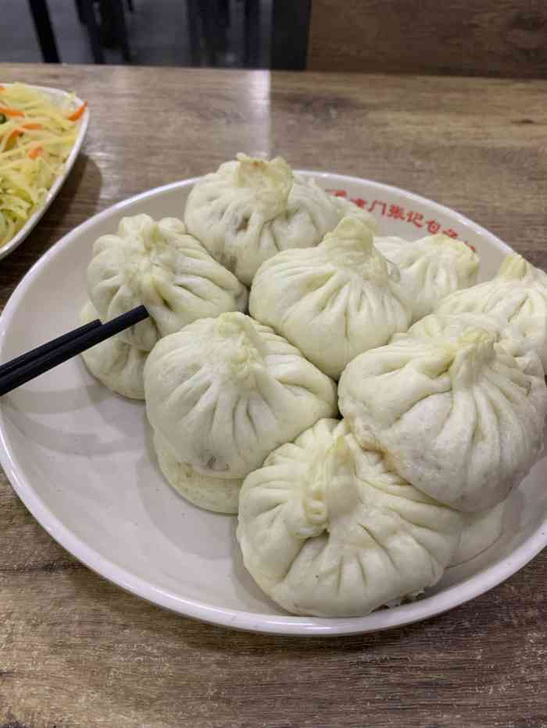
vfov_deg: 67.3
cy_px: 364
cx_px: 274
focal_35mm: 26
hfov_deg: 53.1
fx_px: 548
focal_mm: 4.25
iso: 200
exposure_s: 1/60
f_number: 1.8
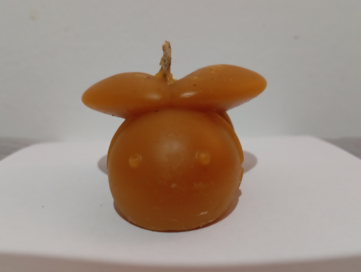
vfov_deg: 39.7
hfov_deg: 51.3
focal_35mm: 36
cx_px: 180
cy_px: 136
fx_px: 376
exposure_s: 1/20
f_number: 1.8
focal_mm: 3.98
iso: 1386
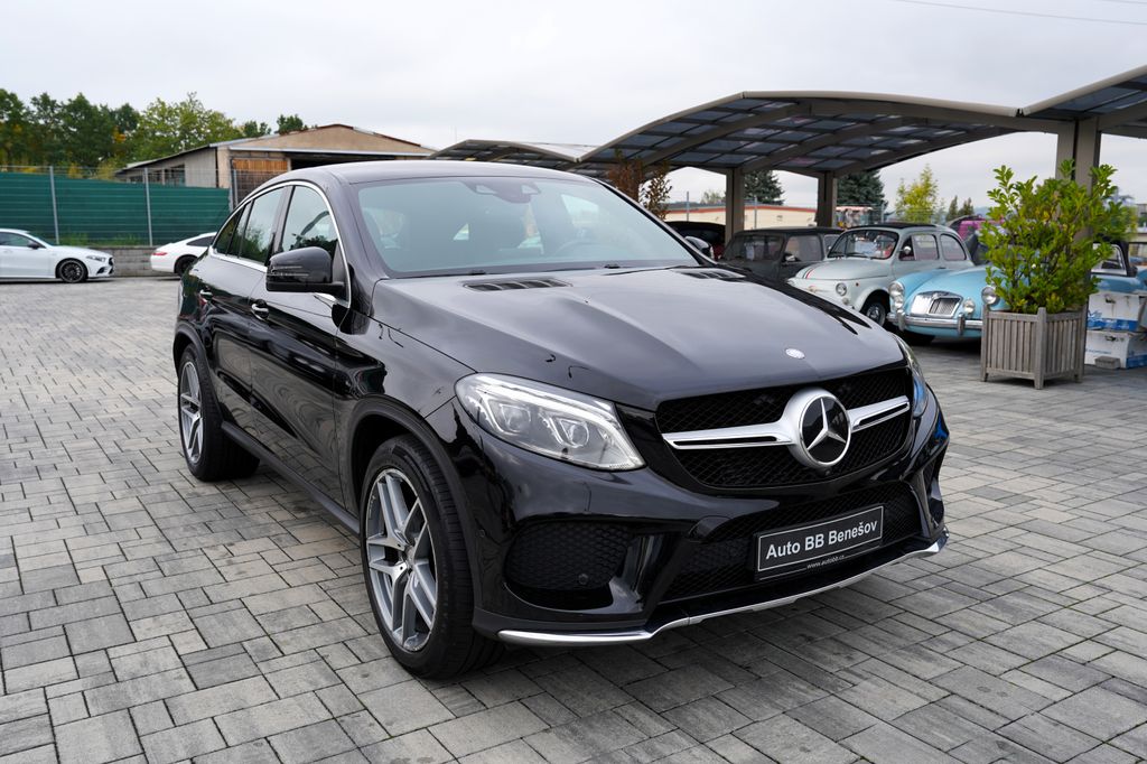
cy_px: 382
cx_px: 574
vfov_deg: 42.3
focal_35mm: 31
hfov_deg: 60.3
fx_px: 987
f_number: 5.6
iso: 100
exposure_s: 1/125
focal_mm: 31
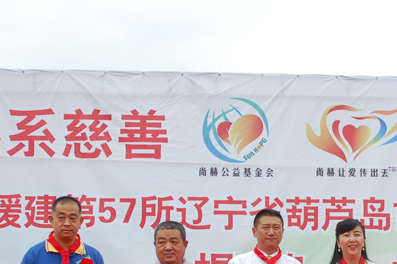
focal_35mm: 367
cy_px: 274
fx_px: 4046
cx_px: 308
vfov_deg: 3.7
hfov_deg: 5.6
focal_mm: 105
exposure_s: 1/500
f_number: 5.6
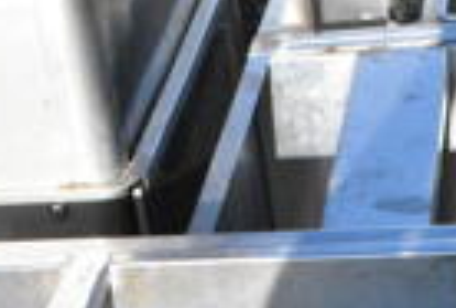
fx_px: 1512
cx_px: 327
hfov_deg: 17.1
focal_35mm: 119
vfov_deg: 10.7
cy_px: 590
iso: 6400
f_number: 20
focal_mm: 18
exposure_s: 1/1600
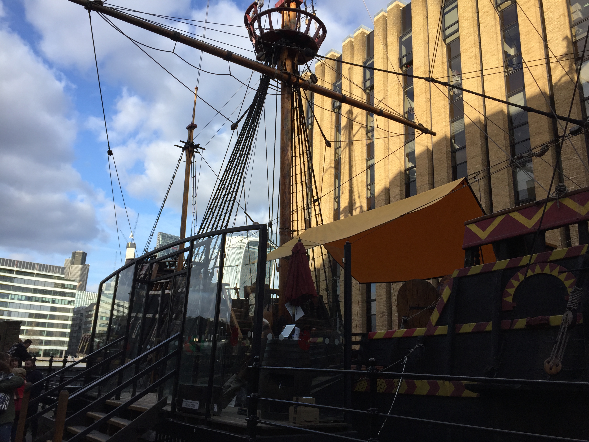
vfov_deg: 48.2
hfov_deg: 61.7
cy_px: 221
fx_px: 493
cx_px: 294
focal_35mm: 29
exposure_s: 1/989
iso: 32
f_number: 2.2
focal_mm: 4.15
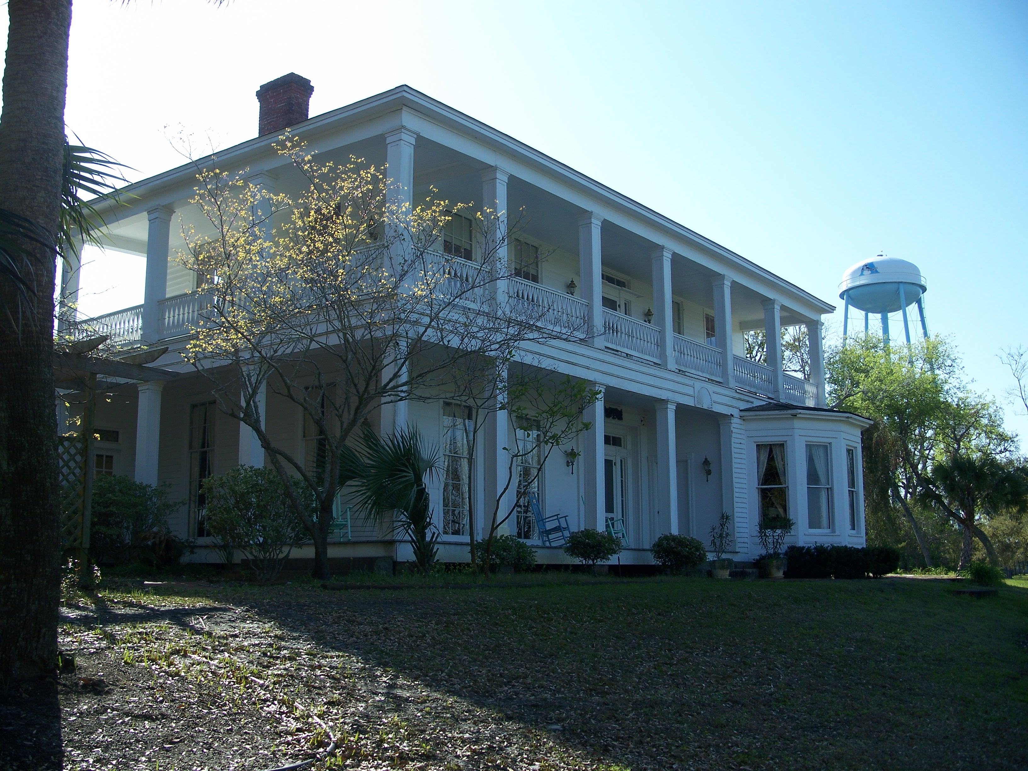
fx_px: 1099
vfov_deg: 38.7
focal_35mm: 37
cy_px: 386
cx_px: 514
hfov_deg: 50.1
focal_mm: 7.8
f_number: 2.8
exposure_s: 1/640
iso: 64
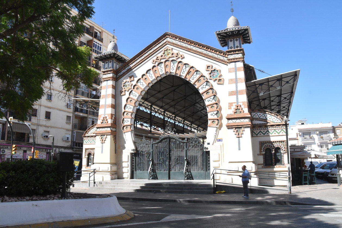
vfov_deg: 48.0
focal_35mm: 27
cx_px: 171
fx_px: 257
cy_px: 114
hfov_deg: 67.4
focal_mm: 18
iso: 1600
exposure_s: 1/800
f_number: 14
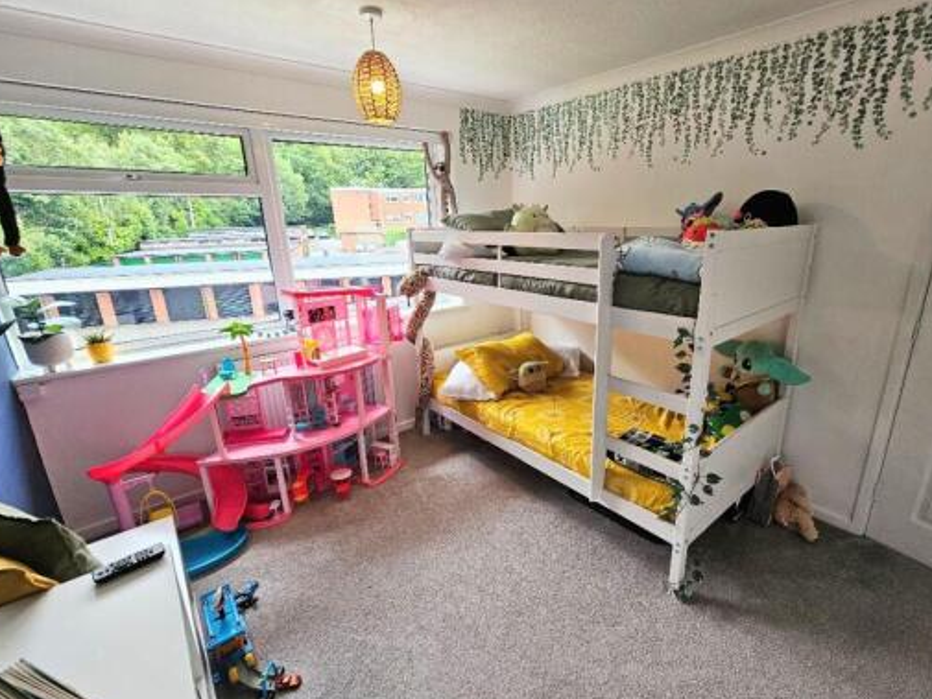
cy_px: 355
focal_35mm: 15
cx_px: 510
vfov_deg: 81.8
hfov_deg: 97.9
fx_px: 404
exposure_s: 1/50
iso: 64
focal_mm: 2.2
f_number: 2.2
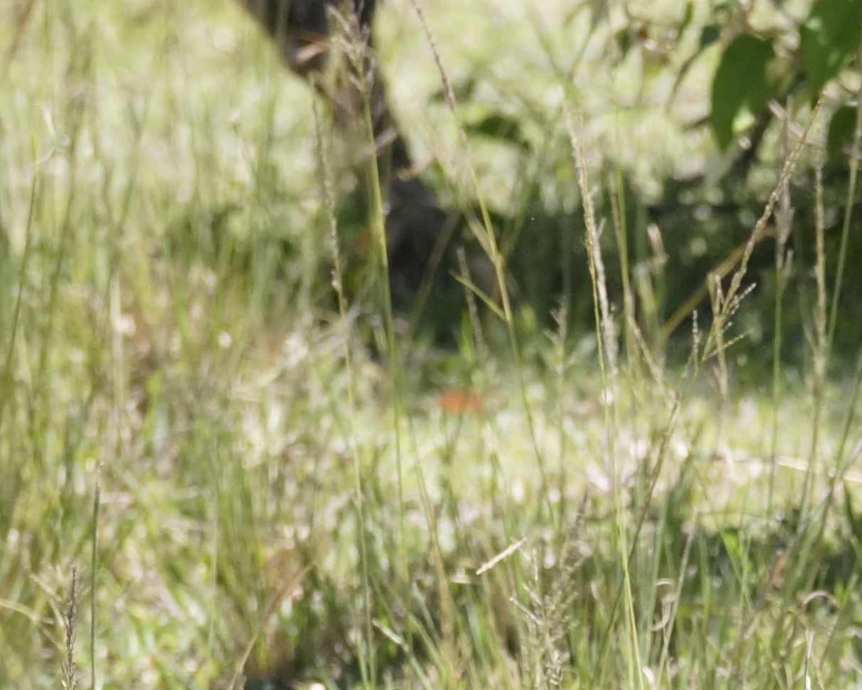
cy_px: 368
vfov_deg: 1.1
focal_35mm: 1399
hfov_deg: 1.4
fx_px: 35697
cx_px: 2118
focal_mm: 300
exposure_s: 1/500
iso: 800
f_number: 10
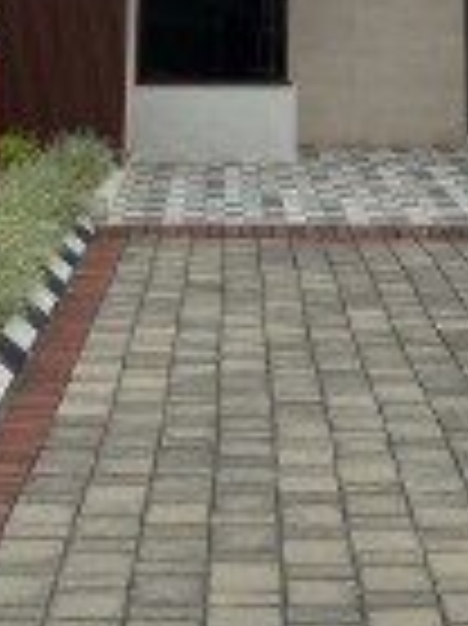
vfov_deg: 19.8
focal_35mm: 86
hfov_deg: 17.1
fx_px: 1553
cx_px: 250
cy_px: -302
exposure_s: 1/3205
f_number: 1.8
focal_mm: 4.25
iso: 32
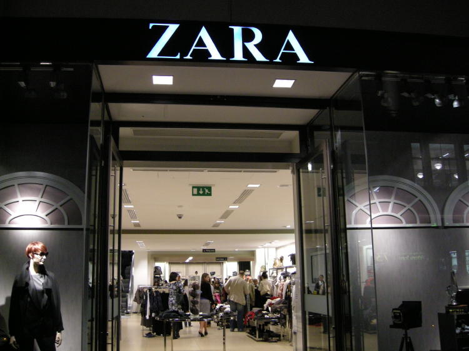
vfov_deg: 39.6
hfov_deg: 51.4
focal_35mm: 36
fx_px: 488
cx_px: 234
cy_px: 176
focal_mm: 7.5
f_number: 2.7
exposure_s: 1/59.4
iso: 398
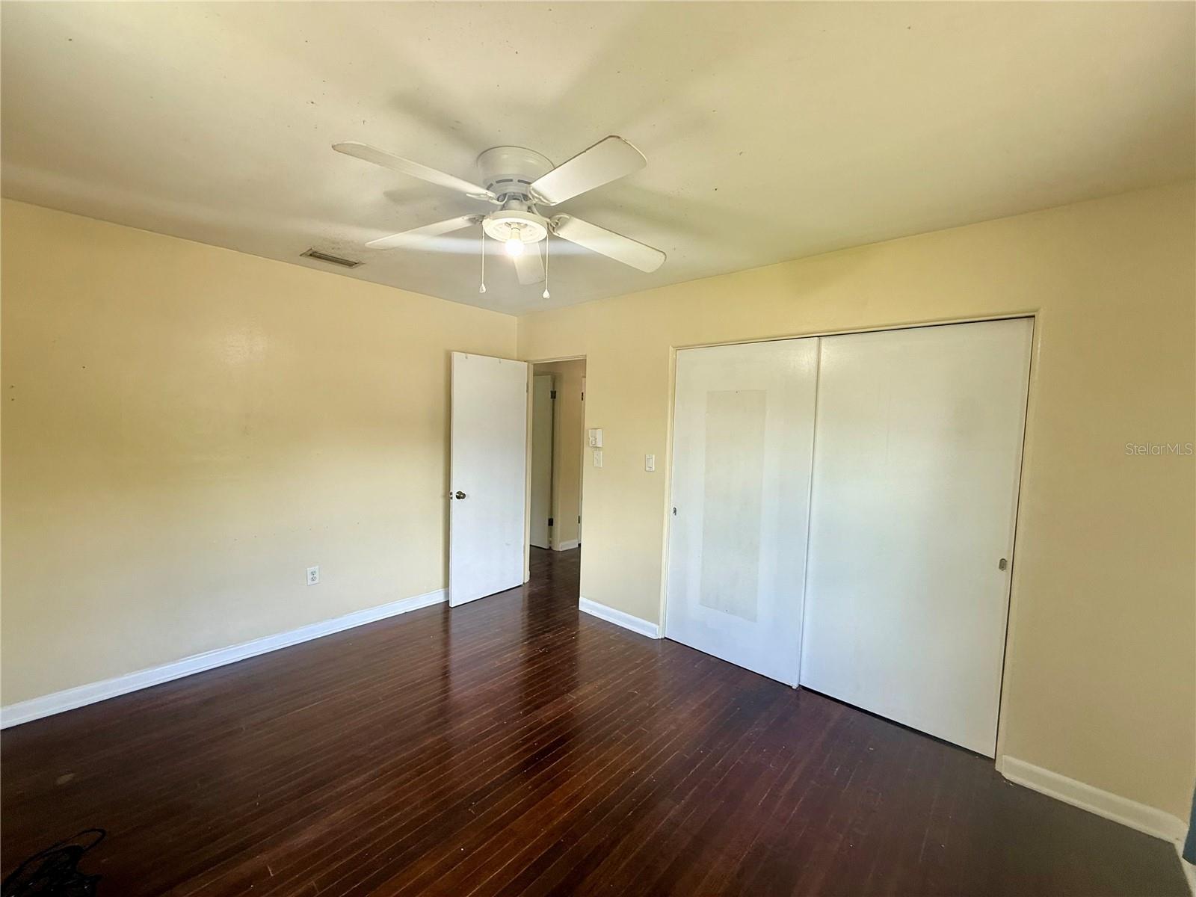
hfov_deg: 102.1
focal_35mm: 14
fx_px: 484
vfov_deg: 85.7
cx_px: 598
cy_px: 448
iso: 80
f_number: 2.2
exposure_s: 1/99
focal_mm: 2.22
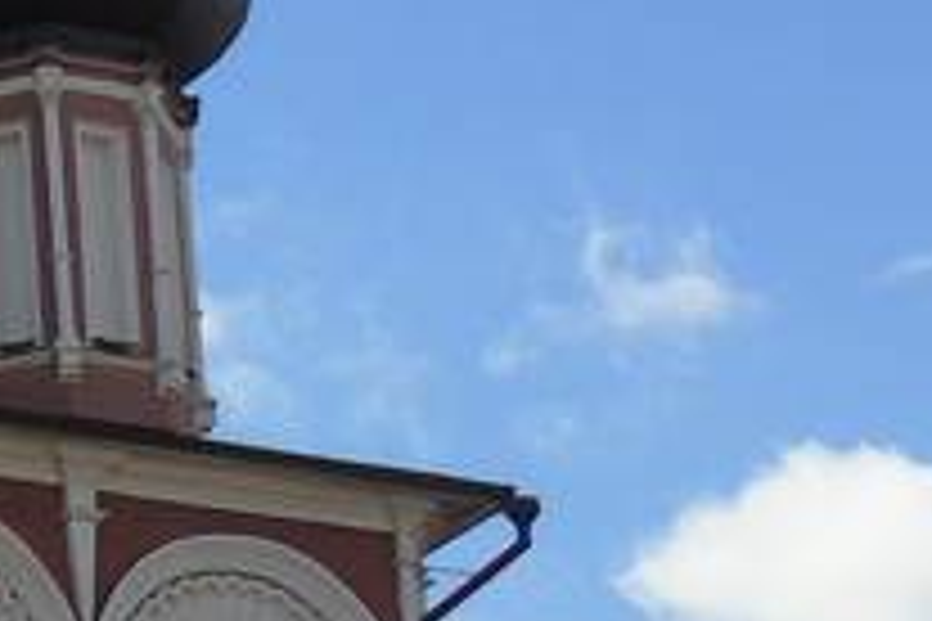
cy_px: 680
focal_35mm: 175
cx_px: -473
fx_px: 4530
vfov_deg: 7.8
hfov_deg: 11.3
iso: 80
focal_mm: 5.2
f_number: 3.6
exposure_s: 1/800
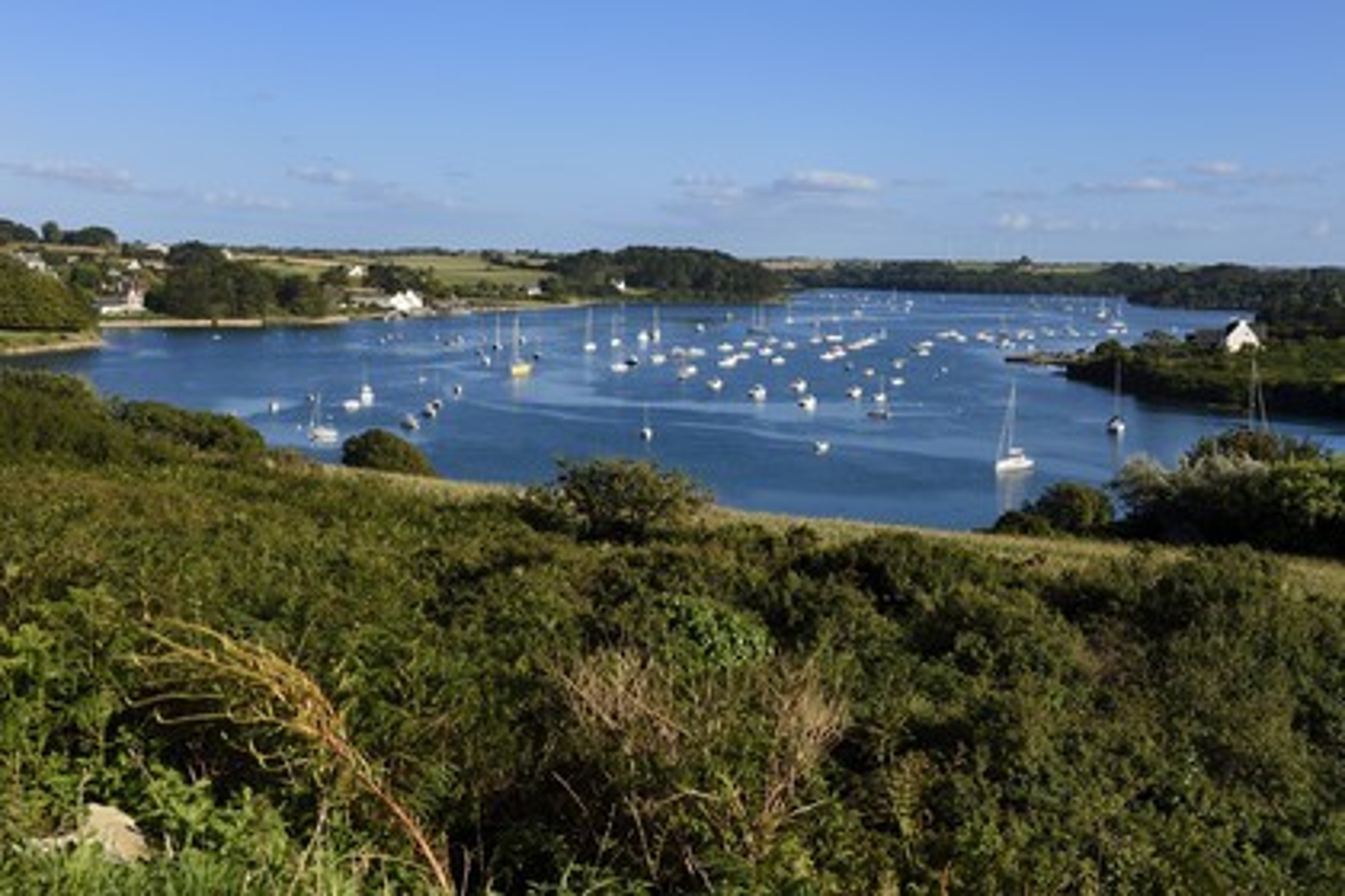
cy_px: 448
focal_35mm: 38
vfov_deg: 35.1
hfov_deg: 50.7
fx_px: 1420
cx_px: 672
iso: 200
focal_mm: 38
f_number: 9
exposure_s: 1/400
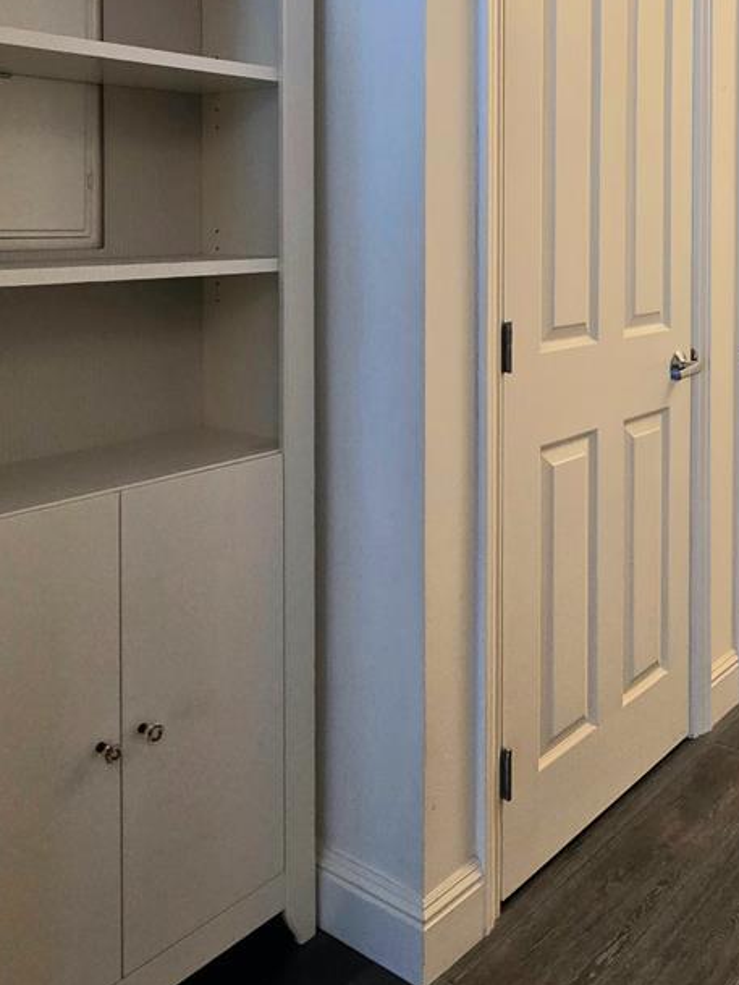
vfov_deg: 54.0
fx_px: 911
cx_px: 586
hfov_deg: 42.3
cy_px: 238
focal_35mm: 32
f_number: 2.2
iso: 200
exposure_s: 1/60.2
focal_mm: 2.2
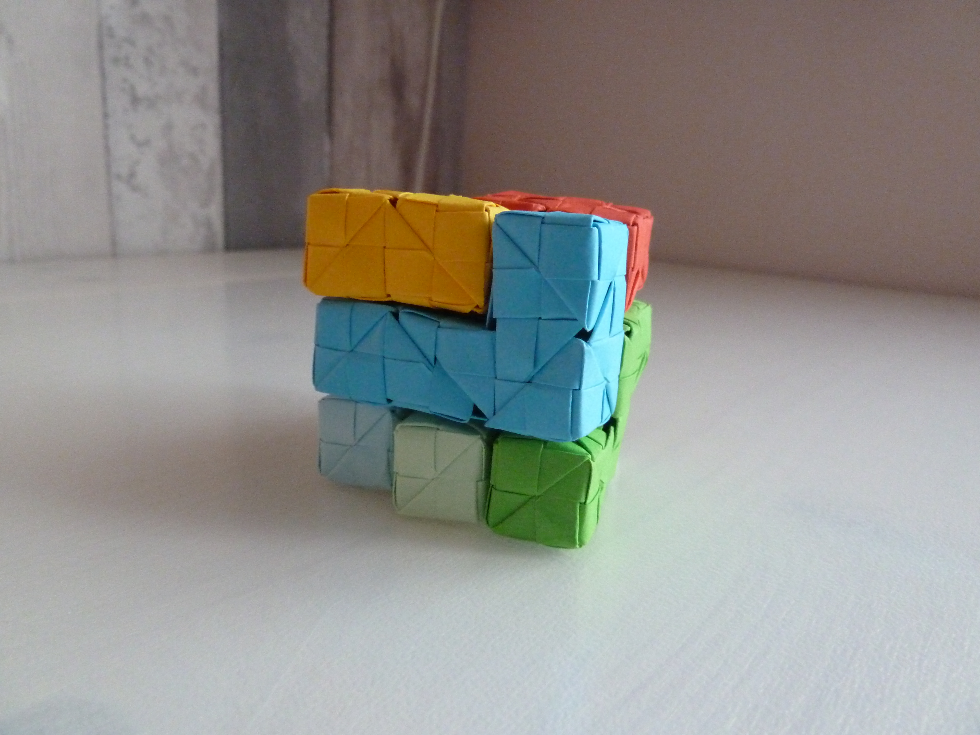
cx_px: 490
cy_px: 368
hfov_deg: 69.4
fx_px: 708
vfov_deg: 54.9
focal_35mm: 25
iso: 800
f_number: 3.3
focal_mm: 4.1
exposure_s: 1/30
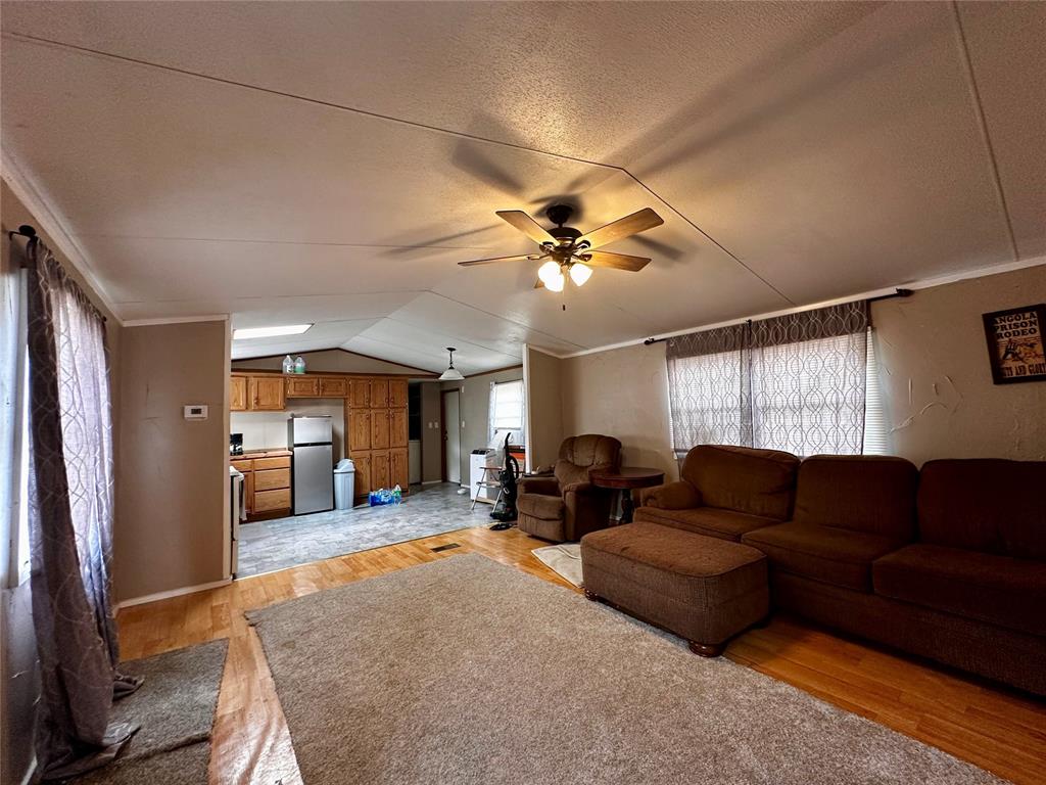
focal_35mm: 14
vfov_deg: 85.7
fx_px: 423
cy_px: 392
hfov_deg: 102.1
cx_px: 523
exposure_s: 1/60
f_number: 2.2
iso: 200
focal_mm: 2.22
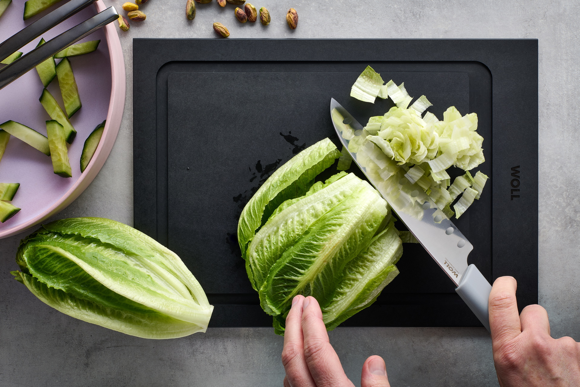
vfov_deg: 27.0
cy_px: 194
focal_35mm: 50
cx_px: 290
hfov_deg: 39.6
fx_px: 805
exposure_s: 1/250
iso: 100
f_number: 16
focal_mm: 50
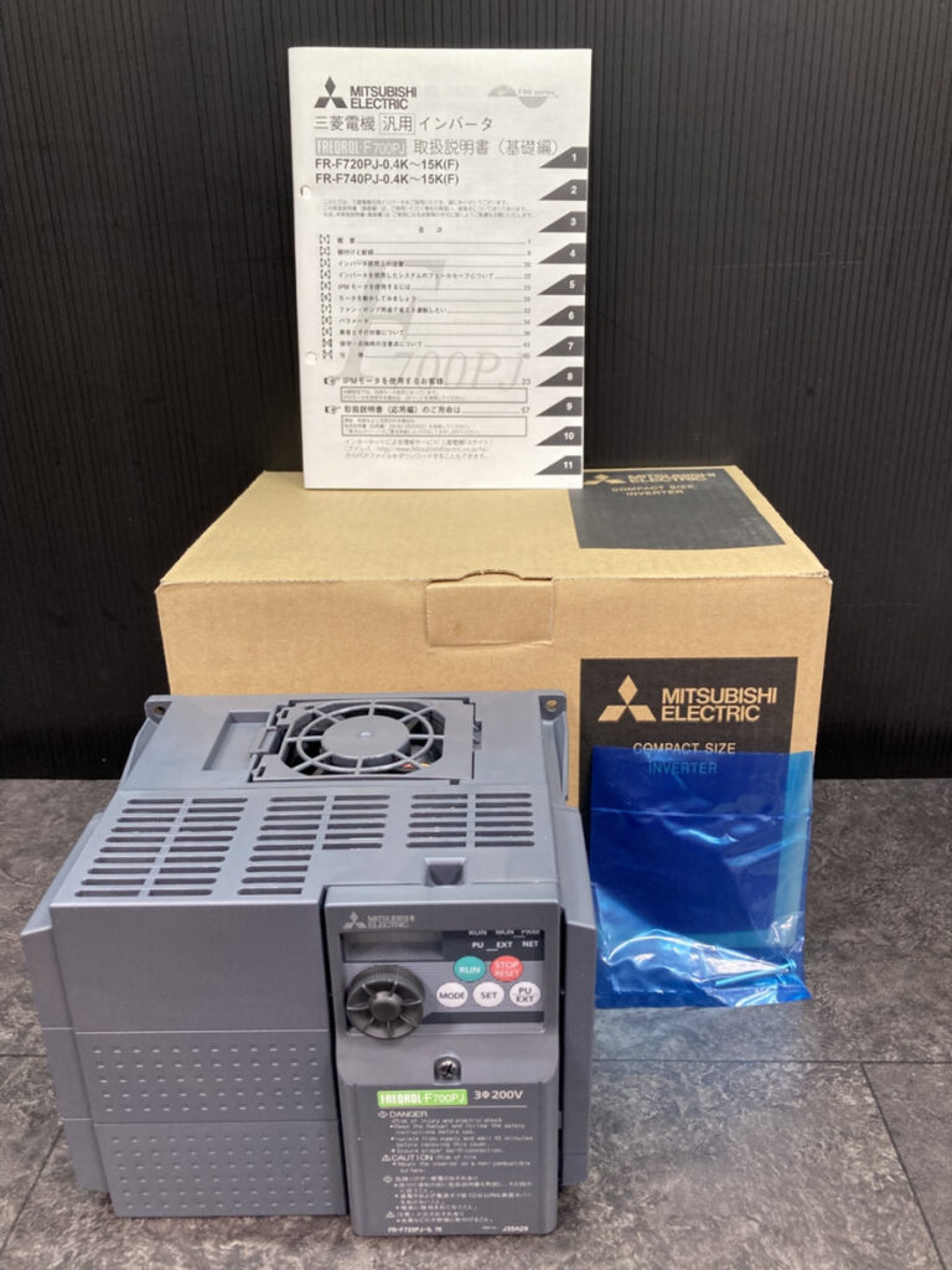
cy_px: 635
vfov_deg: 63.4
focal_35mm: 28
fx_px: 1027
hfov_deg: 49.7
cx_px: 476
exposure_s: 1/89
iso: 80
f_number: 1.8
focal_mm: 3.99
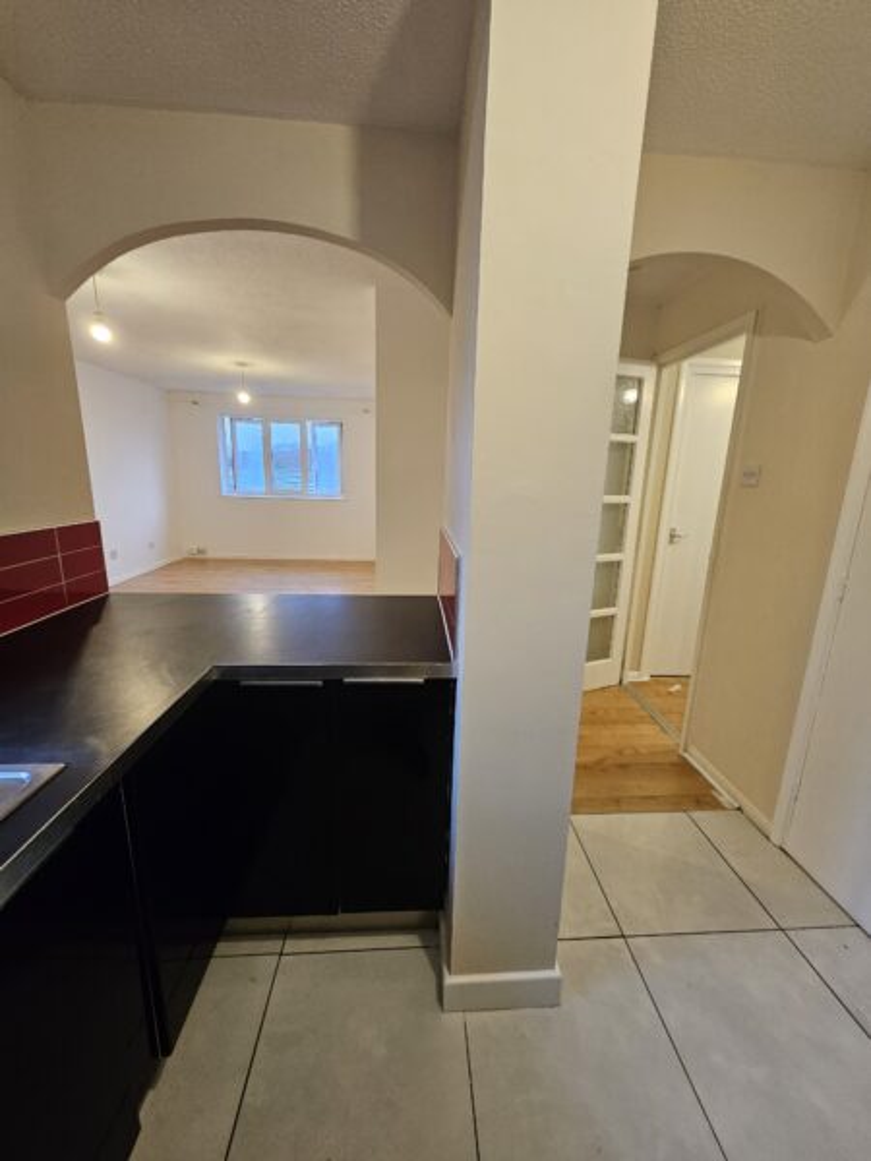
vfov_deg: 106.2
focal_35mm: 13
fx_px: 436
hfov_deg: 89.9
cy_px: 580
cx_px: 436
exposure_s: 1/50
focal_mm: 1.74
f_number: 2.2
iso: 250
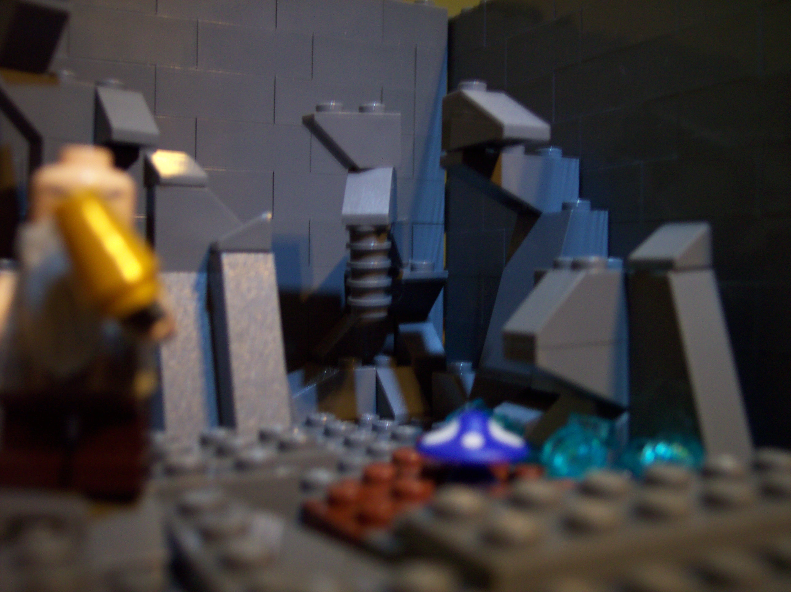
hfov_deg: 49.0
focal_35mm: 38
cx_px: 396
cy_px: 296
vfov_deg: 37.7
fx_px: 868
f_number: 2.8
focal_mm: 8
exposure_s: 1/8
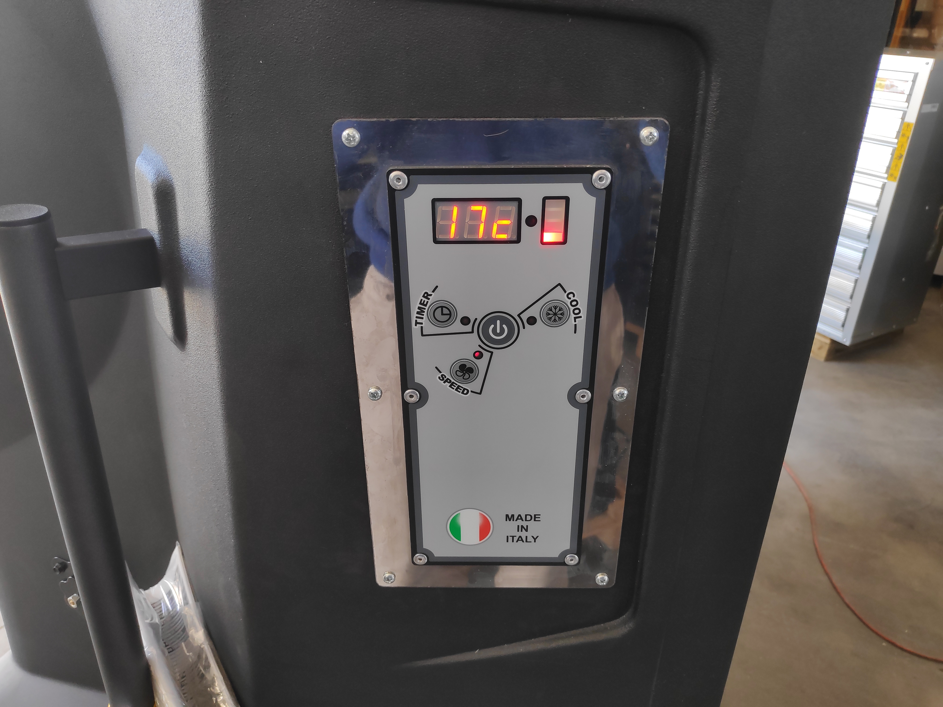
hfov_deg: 81.7
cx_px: 472
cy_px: 354
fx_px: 545
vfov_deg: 66.0
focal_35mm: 20
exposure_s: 1/100
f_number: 1.9
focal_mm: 3.94
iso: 164
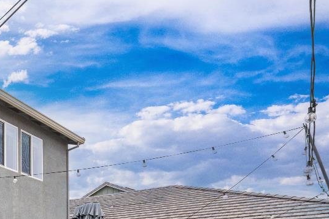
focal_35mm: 42
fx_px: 384
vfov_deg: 26.8
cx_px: -78
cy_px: 286
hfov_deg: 35.2
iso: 250
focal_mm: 10
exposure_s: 1/200
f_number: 6.3
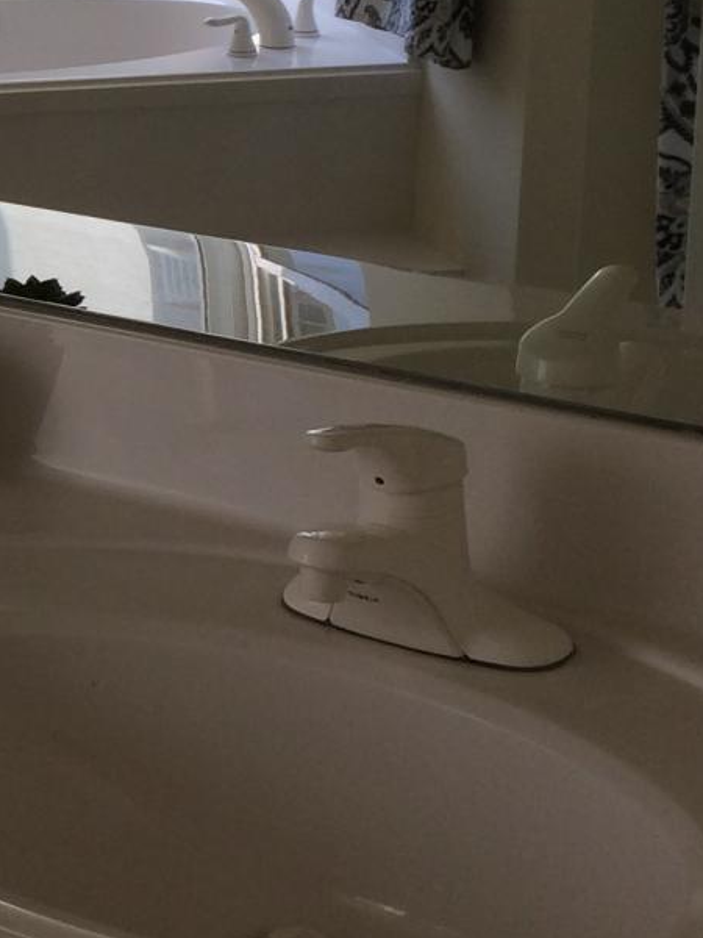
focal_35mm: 100
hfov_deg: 13.7
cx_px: -406
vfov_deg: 19.5
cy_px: 217
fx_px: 2708
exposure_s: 1/121
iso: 32
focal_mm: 4.12
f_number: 2.2
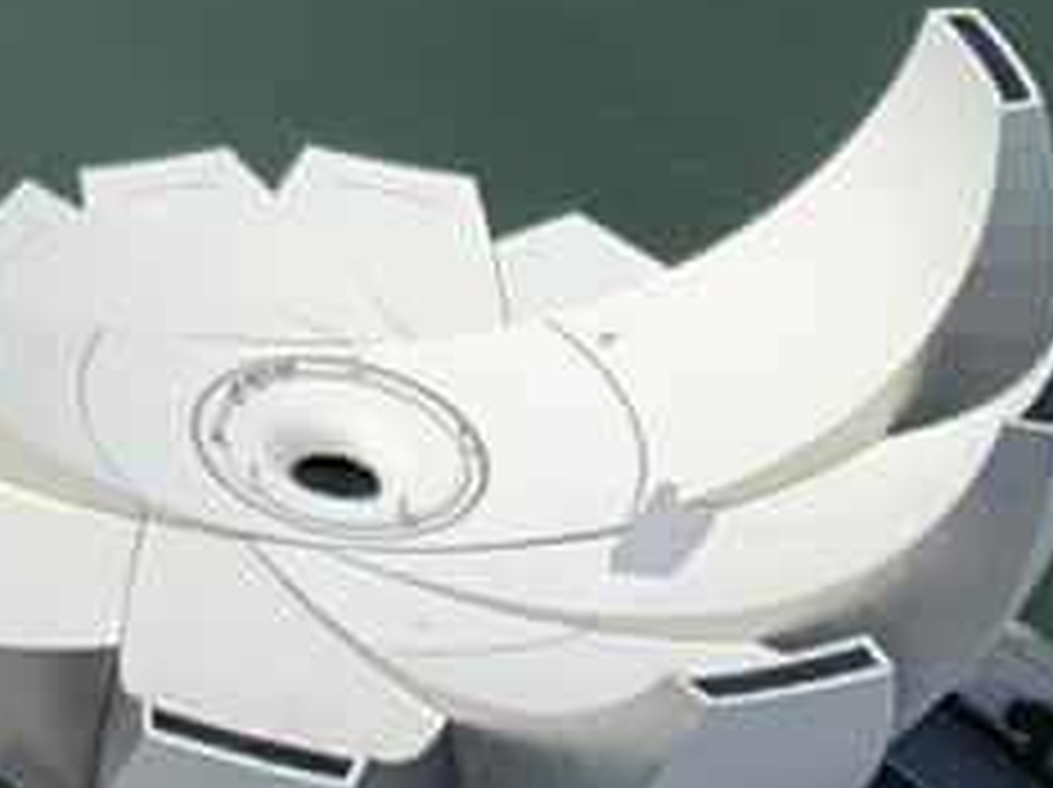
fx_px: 3464
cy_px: -928
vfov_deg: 11.4
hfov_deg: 15.6
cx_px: -626
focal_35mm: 114
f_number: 1.8
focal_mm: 4.2
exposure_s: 1/3289
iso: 25
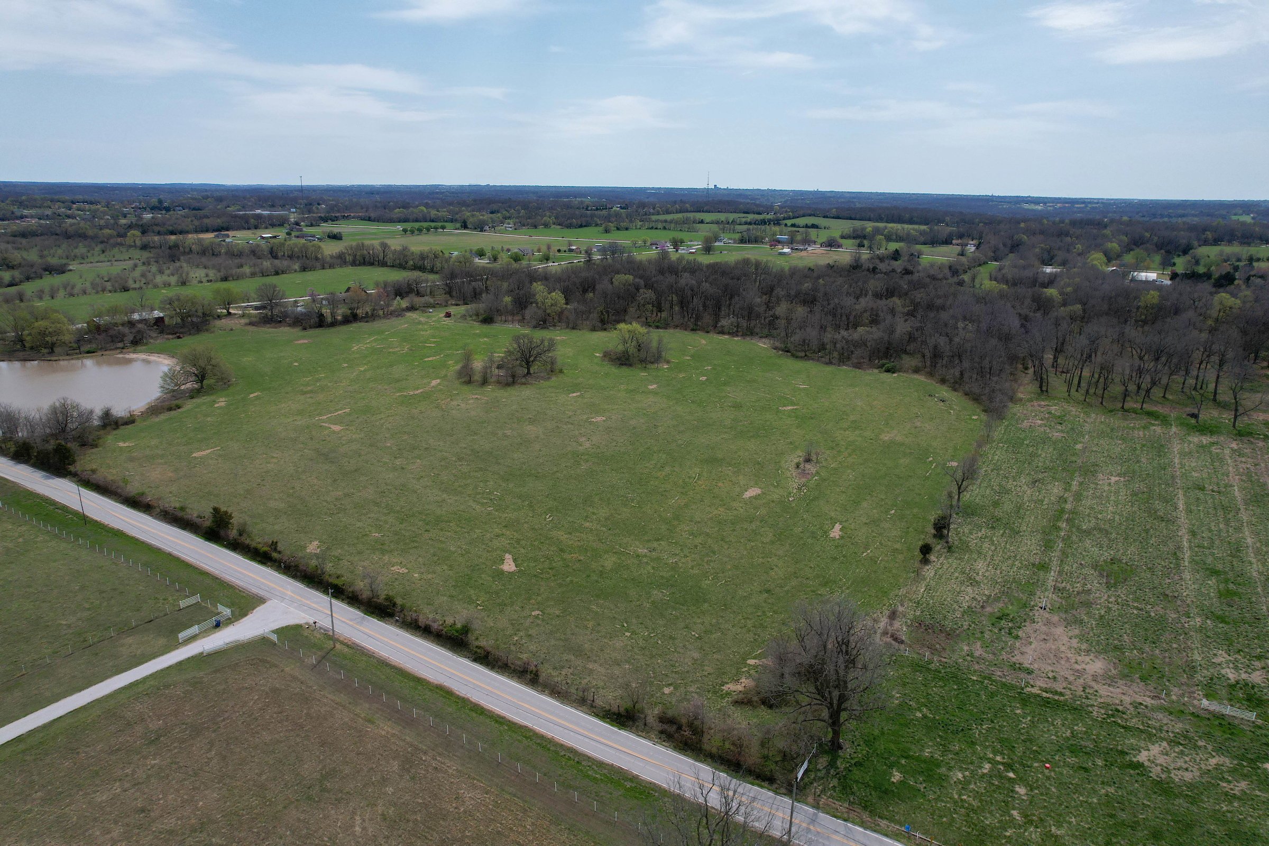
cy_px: 423
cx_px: 634
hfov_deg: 78.6
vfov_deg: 57.2
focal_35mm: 22
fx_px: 775
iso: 100
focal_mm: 8.38
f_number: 2.8
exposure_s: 1/2500
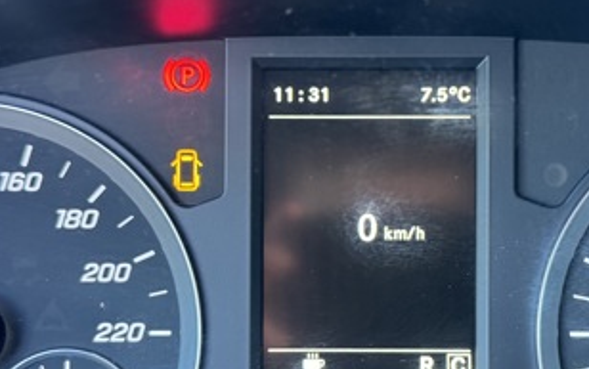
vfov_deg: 19.7
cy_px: 214
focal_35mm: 66
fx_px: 1060
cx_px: 352
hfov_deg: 31.0
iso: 320
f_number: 1.78
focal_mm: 6.76
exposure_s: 1/60
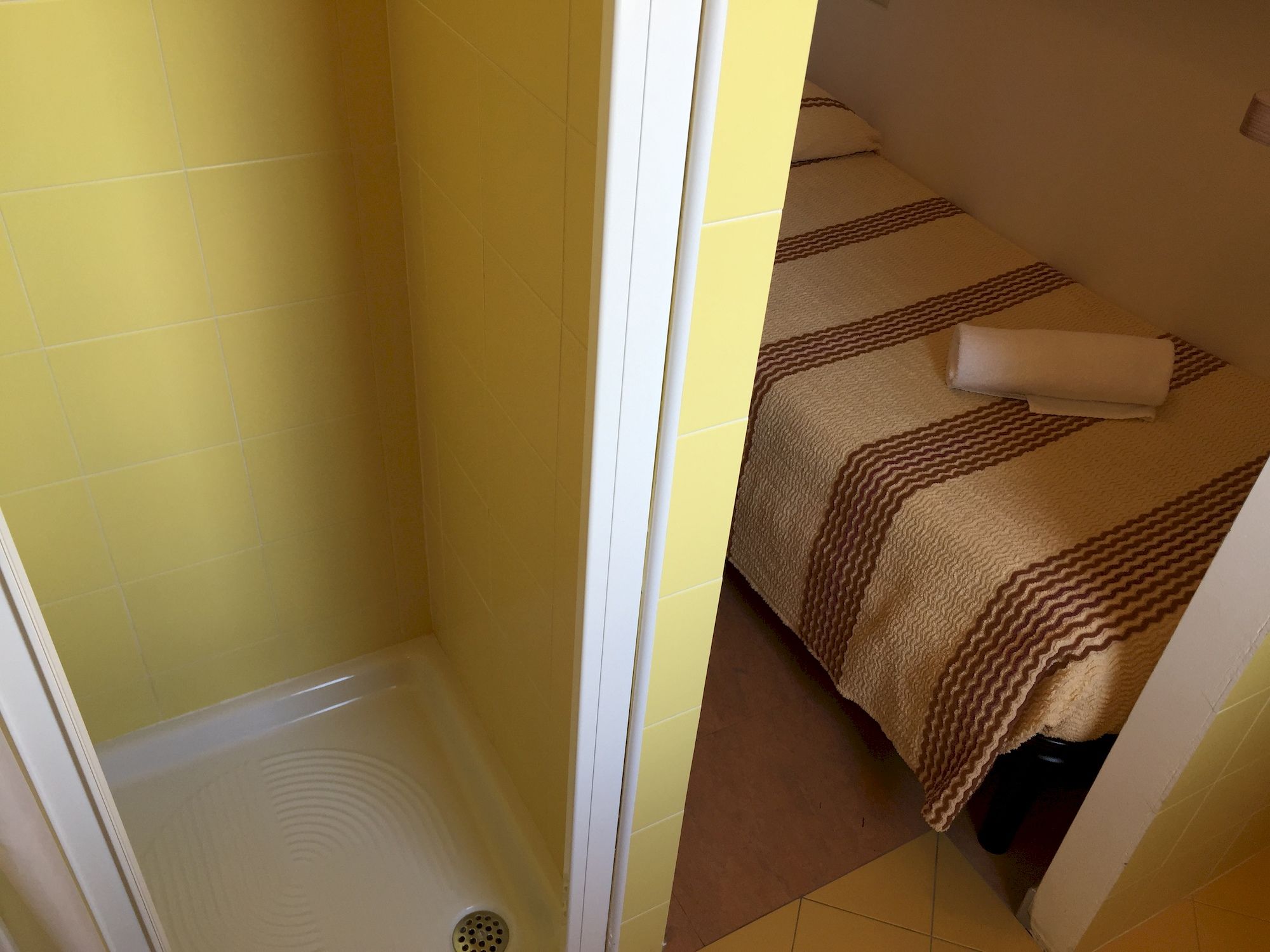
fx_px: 1064
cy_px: 476
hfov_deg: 61.7
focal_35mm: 29
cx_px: 635
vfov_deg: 48.2
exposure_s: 1/120
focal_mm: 4.15
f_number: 2.2
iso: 32
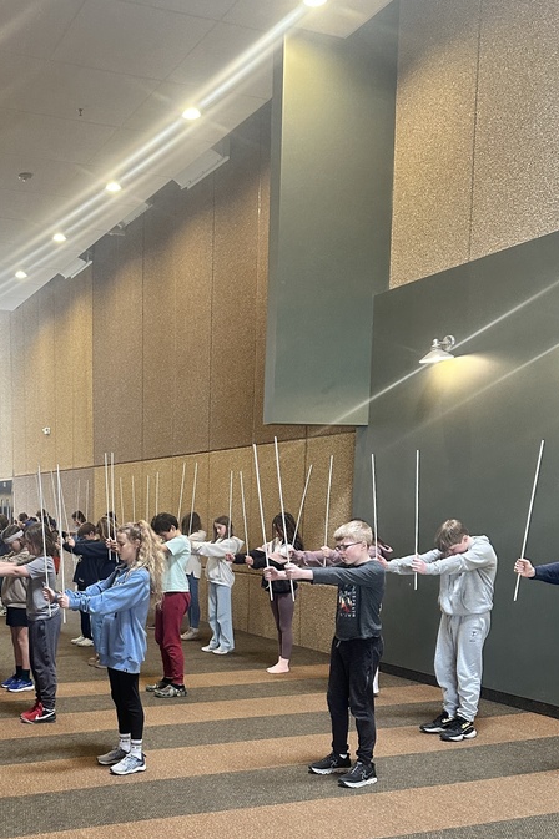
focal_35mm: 38
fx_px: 886
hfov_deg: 34.0
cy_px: 617
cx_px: 115
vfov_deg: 49.0
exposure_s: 1/60
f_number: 1.78
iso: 320
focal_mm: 6.86
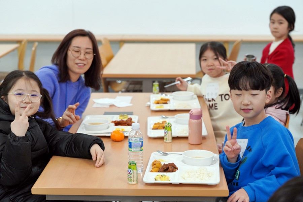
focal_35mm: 70
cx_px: 152
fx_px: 589
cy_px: 101
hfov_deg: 28.8
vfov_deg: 19.5
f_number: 4
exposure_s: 1/160
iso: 1250
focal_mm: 70
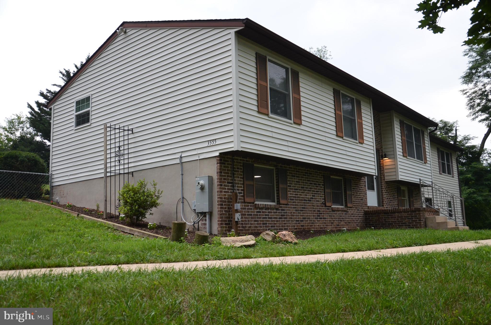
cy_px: 162
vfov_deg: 39.8
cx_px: 246
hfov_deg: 57.3
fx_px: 449
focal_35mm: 33
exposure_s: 1/1000
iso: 800
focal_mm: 22
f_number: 4
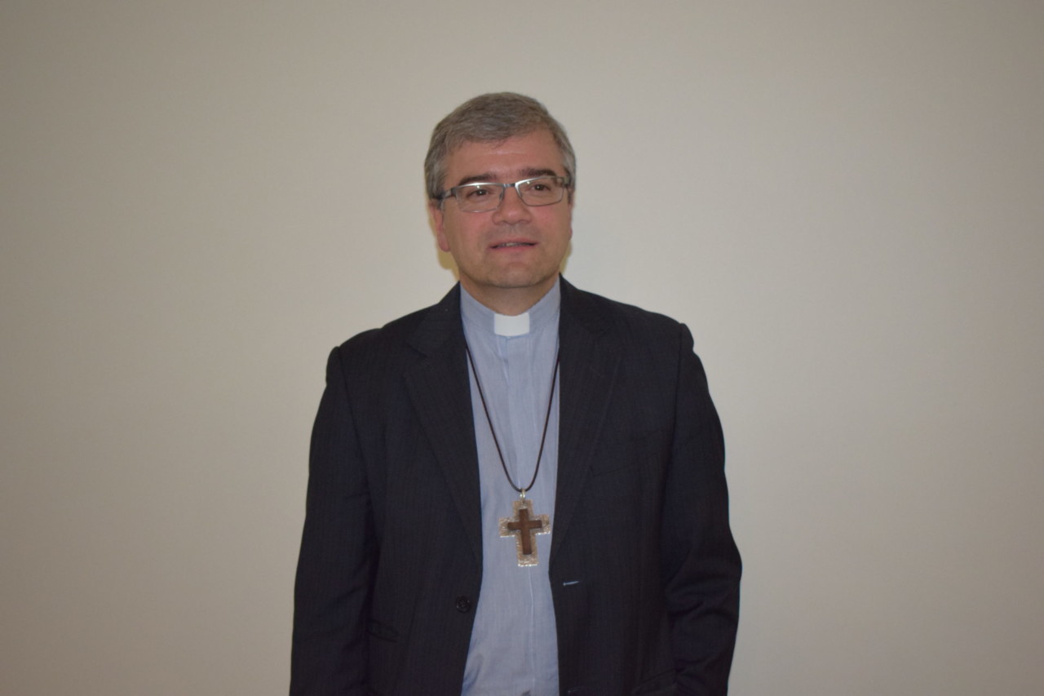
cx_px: 522
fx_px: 1479
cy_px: 348
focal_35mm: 51
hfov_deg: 38.9
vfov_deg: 26.5
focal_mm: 34
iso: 2000
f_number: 4.5
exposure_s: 1/60
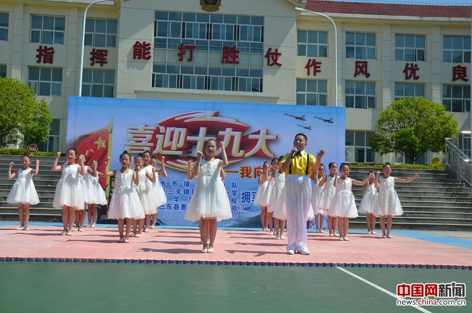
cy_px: 156
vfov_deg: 35.3
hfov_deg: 51.4
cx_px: 236
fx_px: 491
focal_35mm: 38
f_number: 11
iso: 400
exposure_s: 1/500
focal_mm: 25
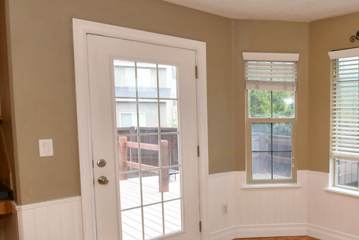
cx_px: 334
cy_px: 143
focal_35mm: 32
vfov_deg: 40.9
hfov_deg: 50.8
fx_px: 319
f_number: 8
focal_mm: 15
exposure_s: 1/30
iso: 200
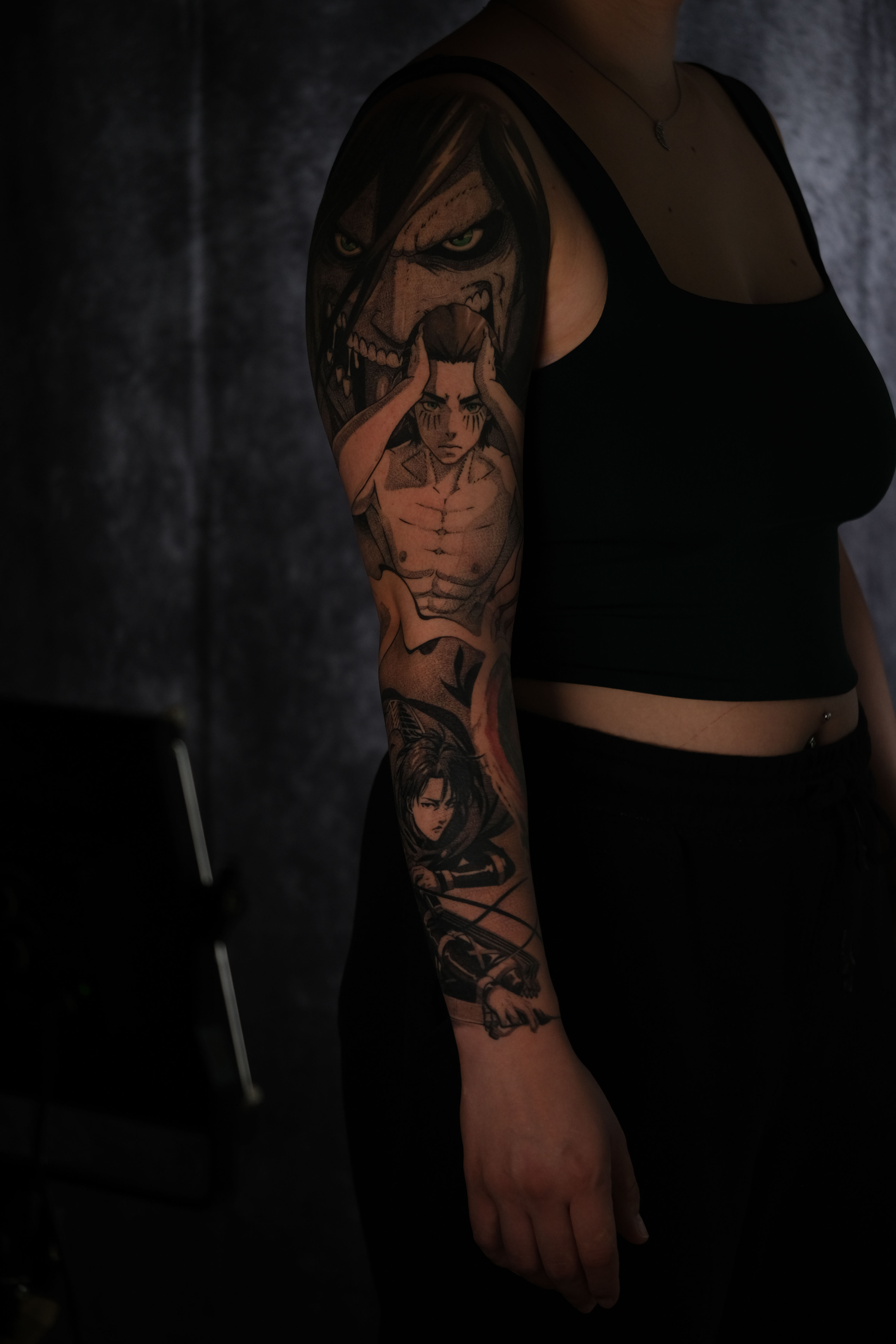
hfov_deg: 11.4
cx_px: 448
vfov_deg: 17.1
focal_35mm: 120
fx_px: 4480
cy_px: 672
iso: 500
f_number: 2.8
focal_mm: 80
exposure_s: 1/160
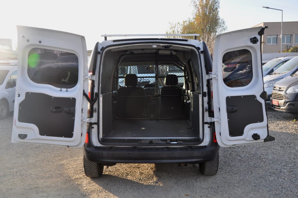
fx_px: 322
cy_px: 99
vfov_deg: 34.1
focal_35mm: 39
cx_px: 149
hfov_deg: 49.6
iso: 500
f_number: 7.1
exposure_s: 1/200
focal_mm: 26
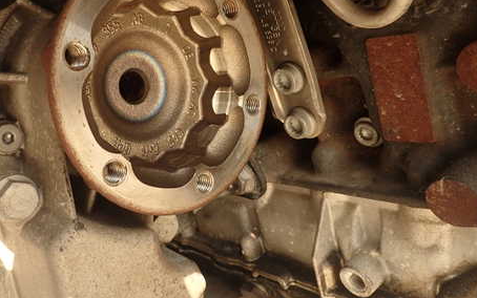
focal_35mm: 35
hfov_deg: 54.7
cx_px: 180
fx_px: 455
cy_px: 132
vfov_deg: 36.3
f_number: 2.8
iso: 100
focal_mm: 4.5
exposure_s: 1/125
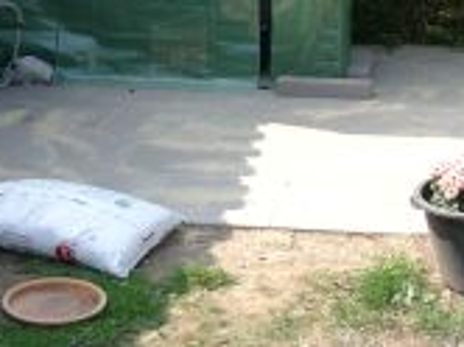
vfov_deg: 18.1
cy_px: -49
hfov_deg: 25.1
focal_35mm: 78
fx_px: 1044
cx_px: 243
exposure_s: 1/260
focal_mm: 7.13
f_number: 4
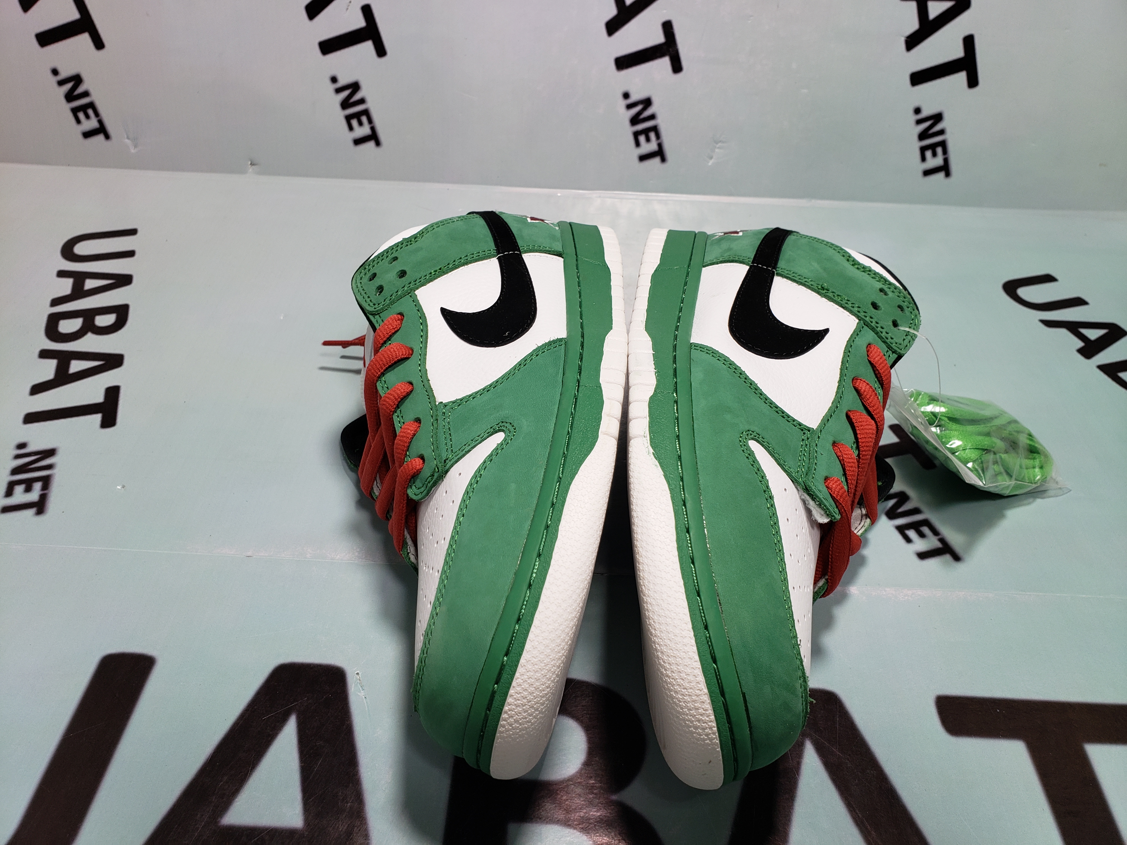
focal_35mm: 26
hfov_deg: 67.3
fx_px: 846
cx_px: 564
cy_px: 422
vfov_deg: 53.1
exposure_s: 1/50
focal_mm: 4.3
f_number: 2.4
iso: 64
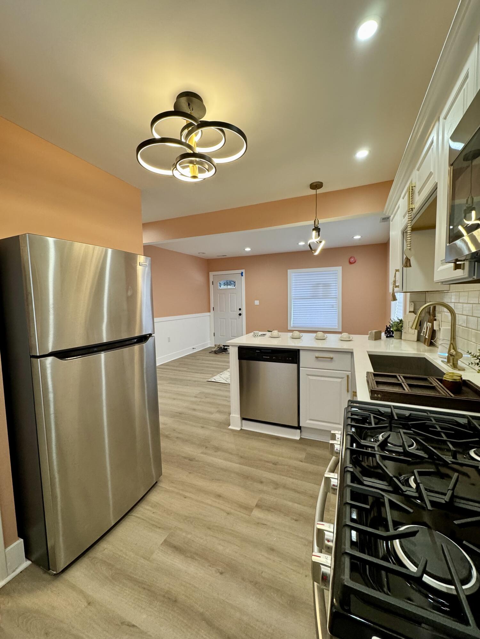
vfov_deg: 102.1
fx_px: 259
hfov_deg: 85.7
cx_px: 240
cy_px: 320
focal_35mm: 14
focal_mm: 2.22
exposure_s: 1/120
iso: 200
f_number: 2.2
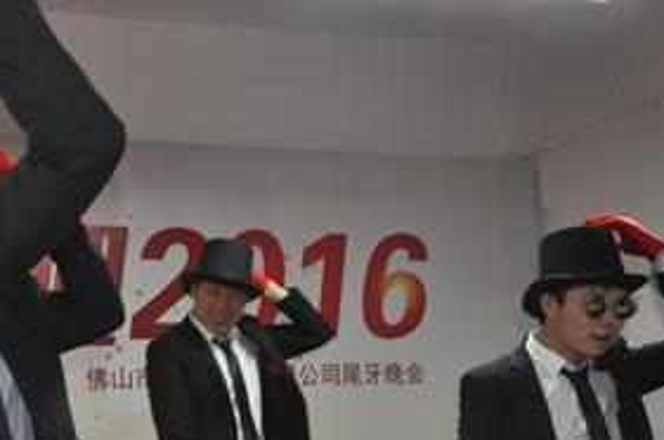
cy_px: 357
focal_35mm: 77
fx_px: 1417
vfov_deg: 17.5
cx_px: 9
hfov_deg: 25.2
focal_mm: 24
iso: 800
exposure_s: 1/60
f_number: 3.8
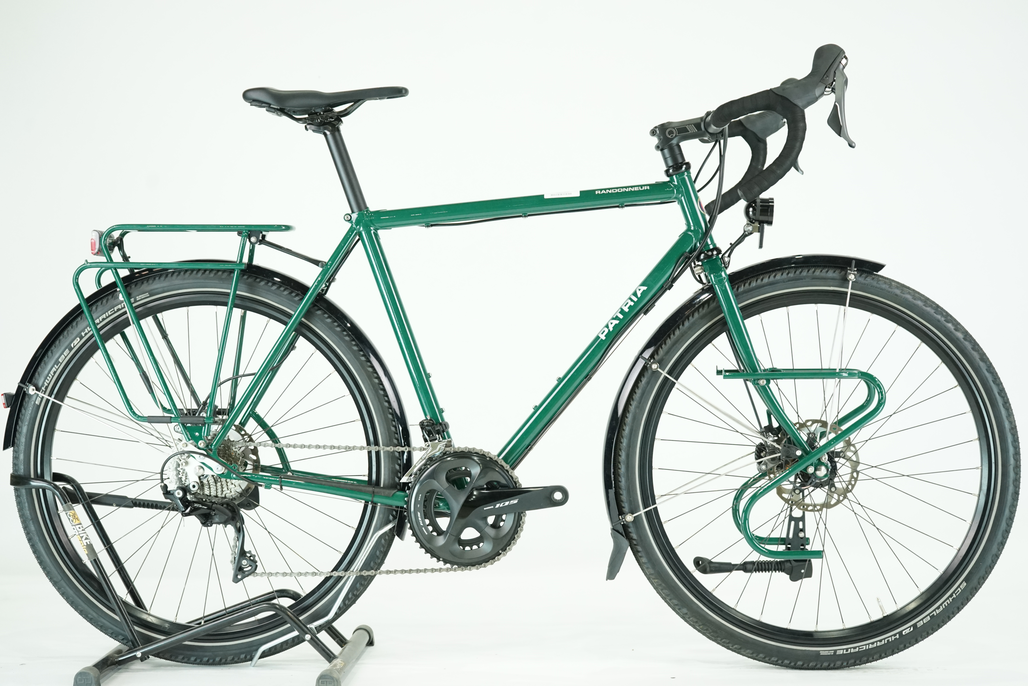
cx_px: 514
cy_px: 343
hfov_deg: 33.4
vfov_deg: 22.6
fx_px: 1713
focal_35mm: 60
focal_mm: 60
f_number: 5
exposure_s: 1/200
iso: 2500
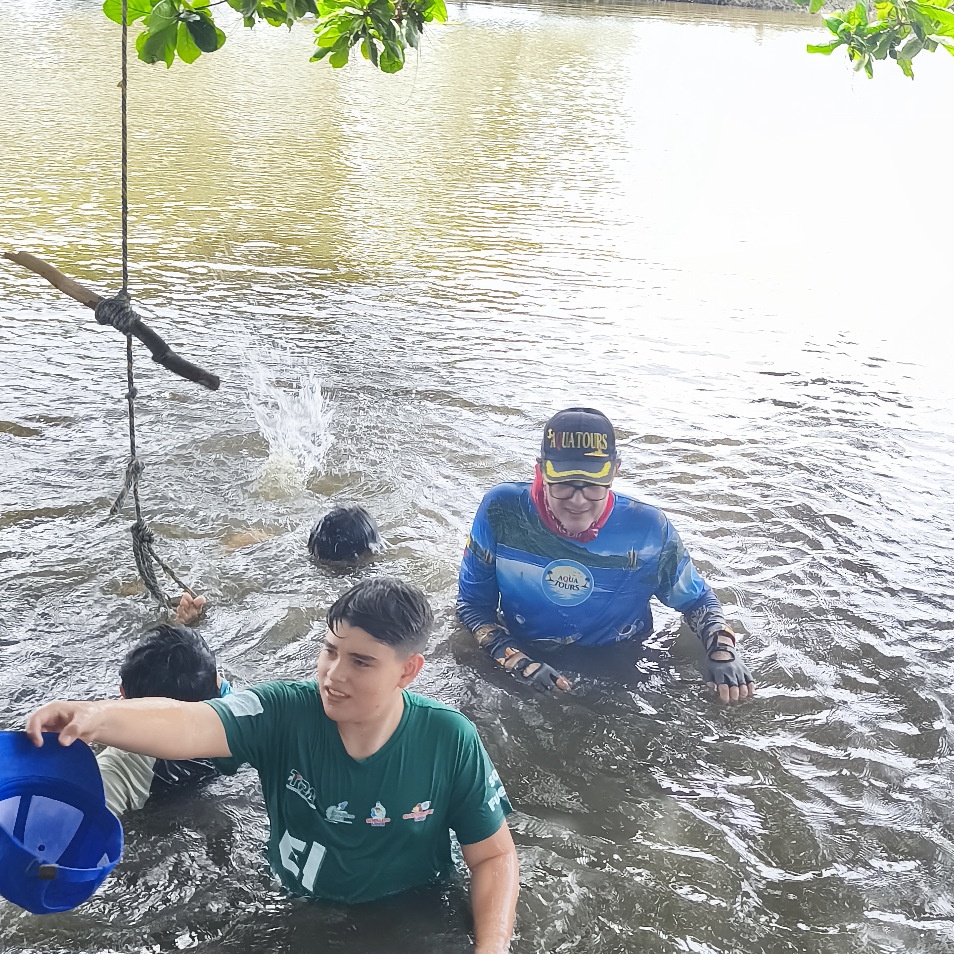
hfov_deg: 39.1
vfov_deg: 39.2
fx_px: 1341
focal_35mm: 43
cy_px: 465
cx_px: 537
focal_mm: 6.18
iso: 64
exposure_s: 1/120
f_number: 1.65
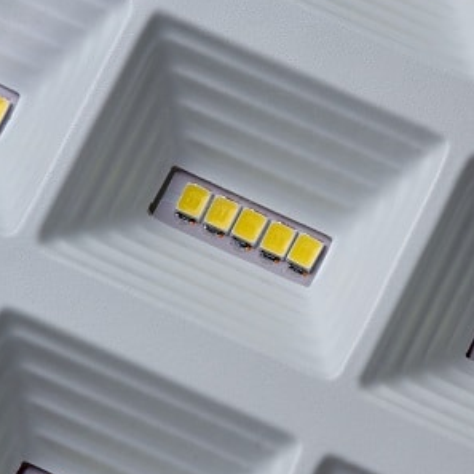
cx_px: 447
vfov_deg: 6.5
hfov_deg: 6.5
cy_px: 296
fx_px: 4167
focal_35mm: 269
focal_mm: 105
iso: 250
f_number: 10
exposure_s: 1/160
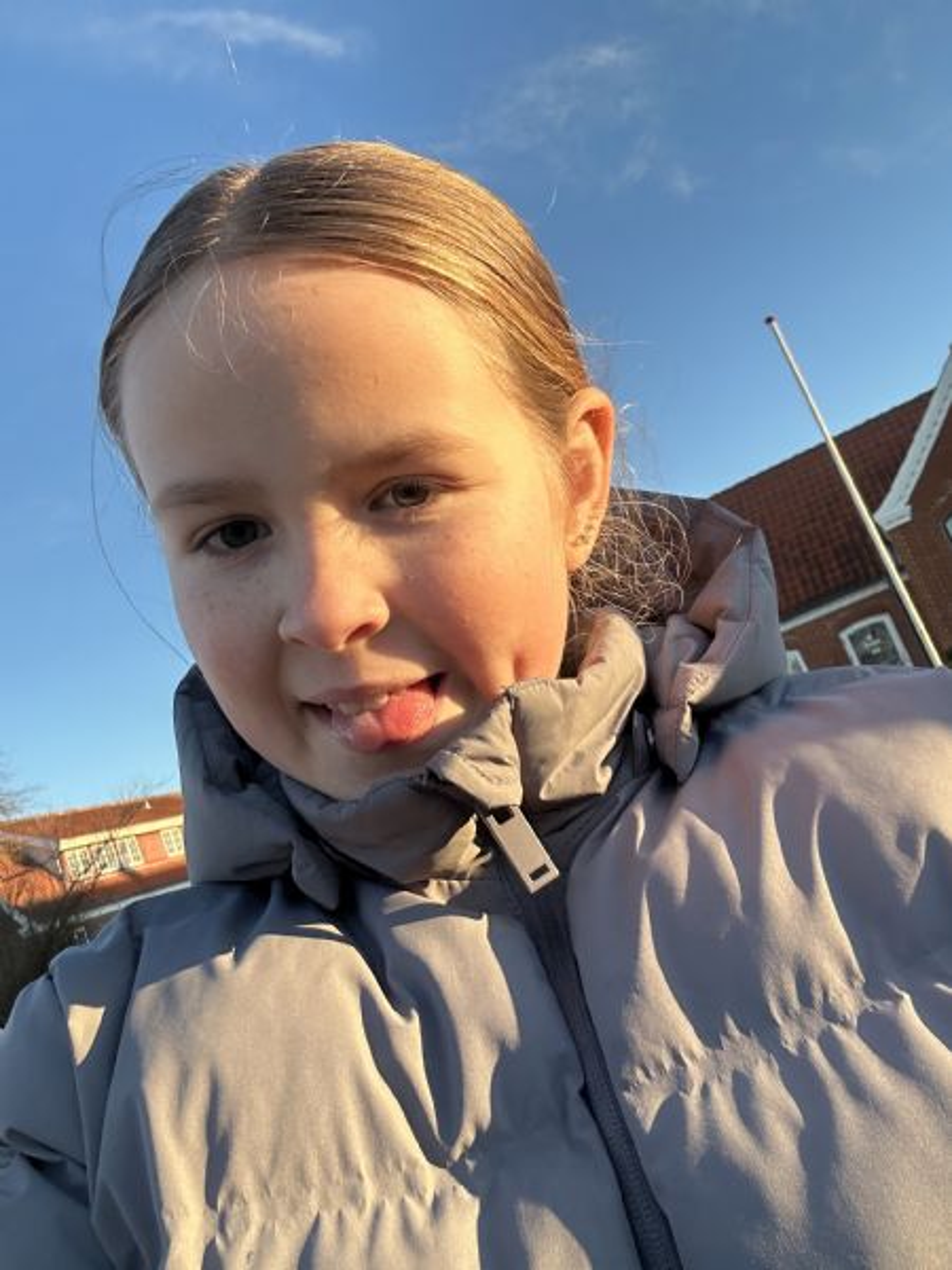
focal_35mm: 30
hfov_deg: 46.8
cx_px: 476
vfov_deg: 60.0
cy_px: 635
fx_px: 1100
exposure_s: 1/204
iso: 25
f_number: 1.9
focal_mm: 2.69
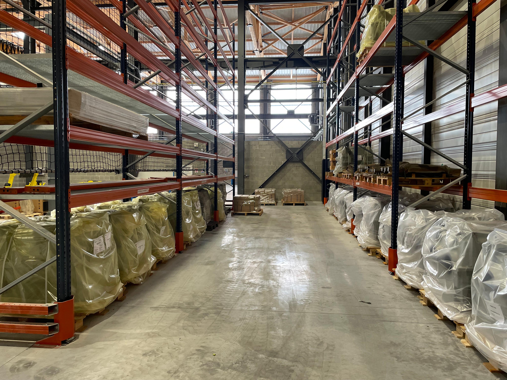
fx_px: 381
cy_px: 190
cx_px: 254
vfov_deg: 53.1
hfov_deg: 67.3
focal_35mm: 26
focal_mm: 4.2
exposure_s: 1/115
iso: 125
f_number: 1.6
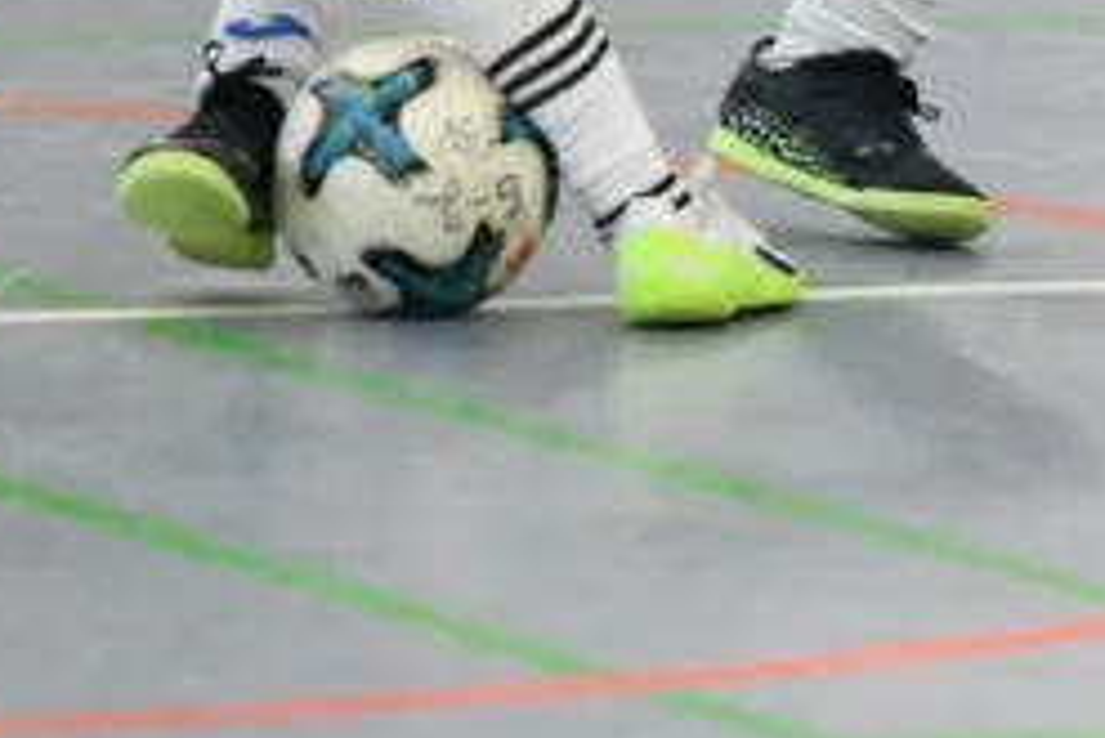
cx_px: 1078
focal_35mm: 559
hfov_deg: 3.7
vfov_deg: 2.5
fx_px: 17168
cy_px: -438
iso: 8000
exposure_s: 1/1600
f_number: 2.8
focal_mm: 135
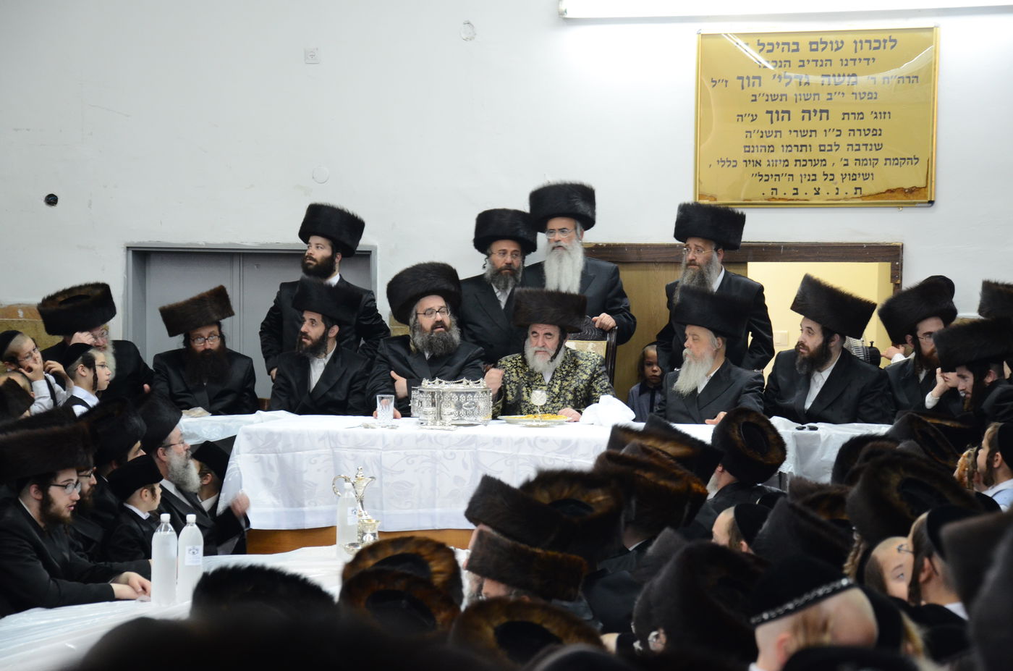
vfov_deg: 13.0
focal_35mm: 105
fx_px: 2948
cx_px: 506
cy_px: 336
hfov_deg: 19.5
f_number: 5.6
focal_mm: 70
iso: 1250
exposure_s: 1/30
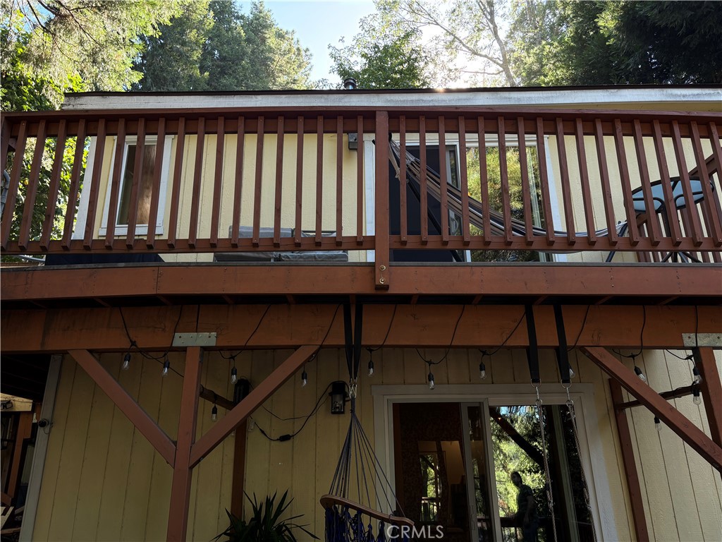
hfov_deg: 67.3
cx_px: 361
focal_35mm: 26
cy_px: 271
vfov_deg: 53.1
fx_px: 542
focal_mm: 5.96
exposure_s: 1/132
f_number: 1.6
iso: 32
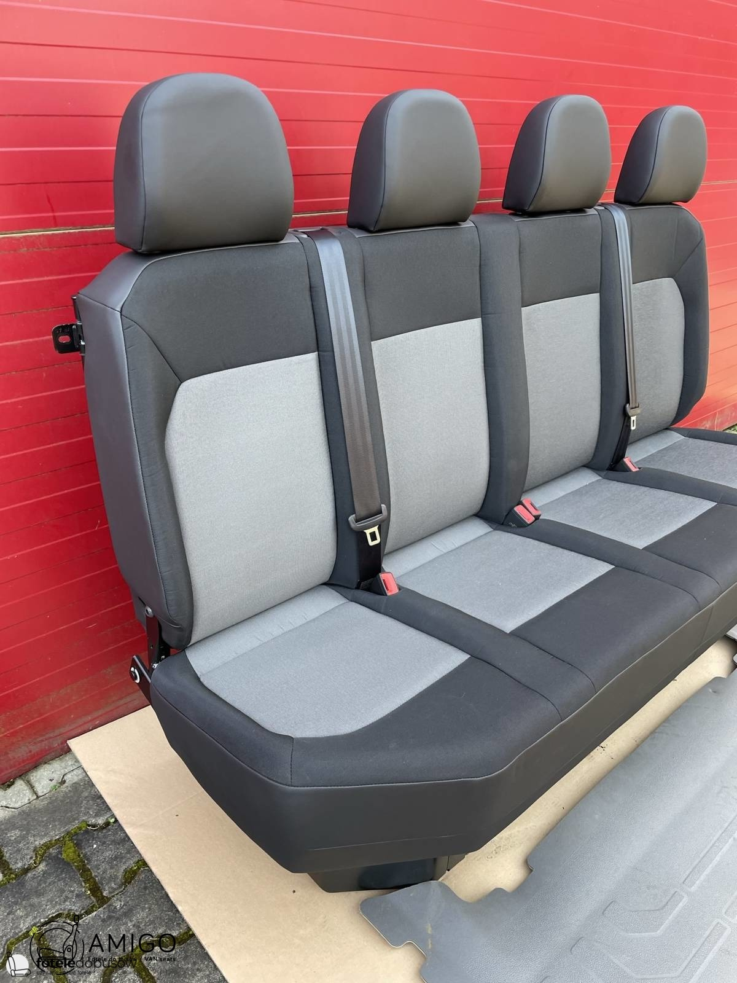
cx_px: 368
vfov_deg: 67.3
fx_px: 738
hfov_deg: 53.1
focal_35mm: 26
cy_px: 492
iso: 64
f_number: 1.6
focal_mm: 4.2
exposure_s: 1/121
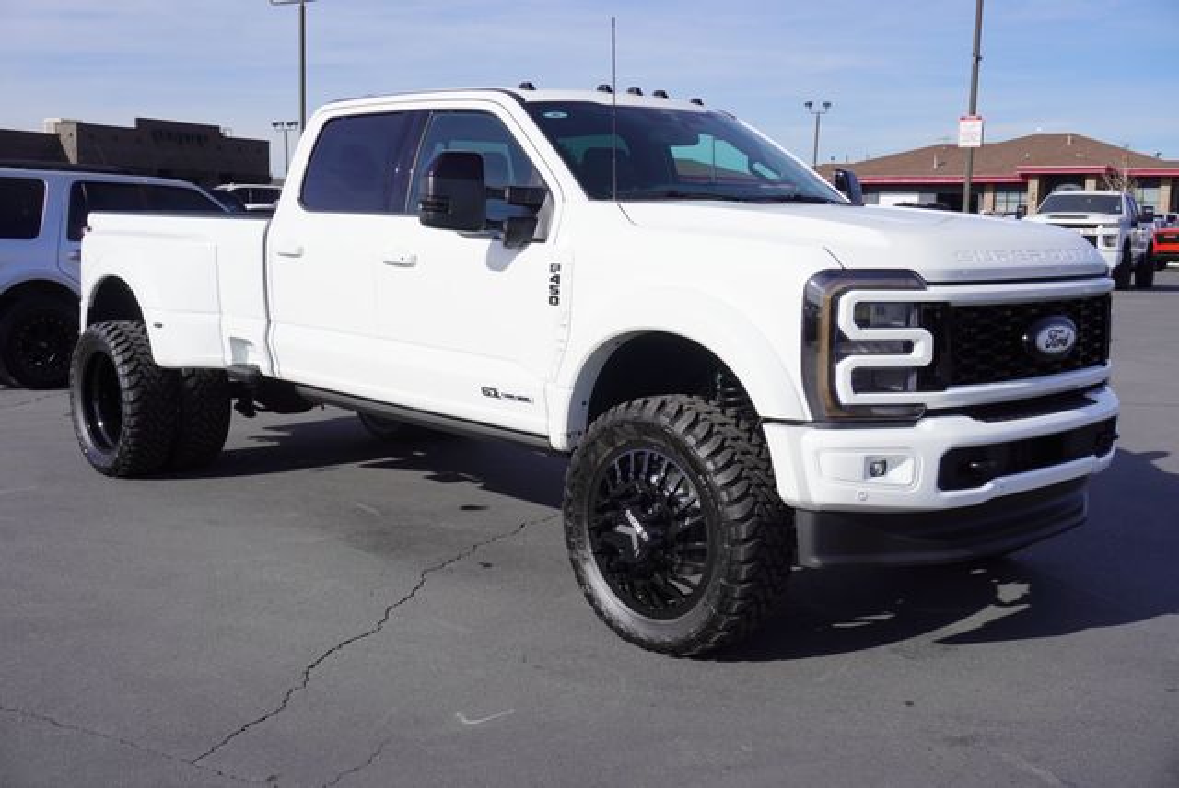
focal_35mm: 38
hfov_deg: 51.2
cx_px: 590
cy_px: 394
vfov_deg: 35.6
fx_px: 1229
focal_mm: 25
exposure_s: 1/320
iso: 100
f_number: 8
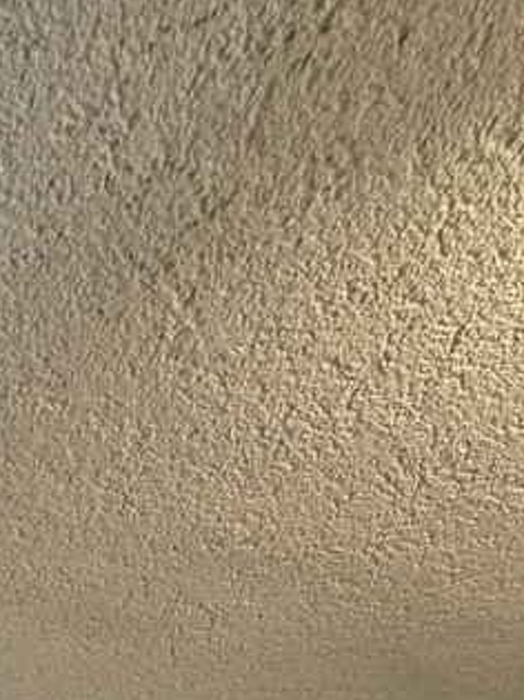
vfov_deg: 24.7
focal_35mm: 48
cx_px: -151
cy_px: 1162
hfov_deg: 26.0
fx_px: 969
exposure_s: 1/50
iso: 200
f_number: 2.2
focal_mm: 2.22
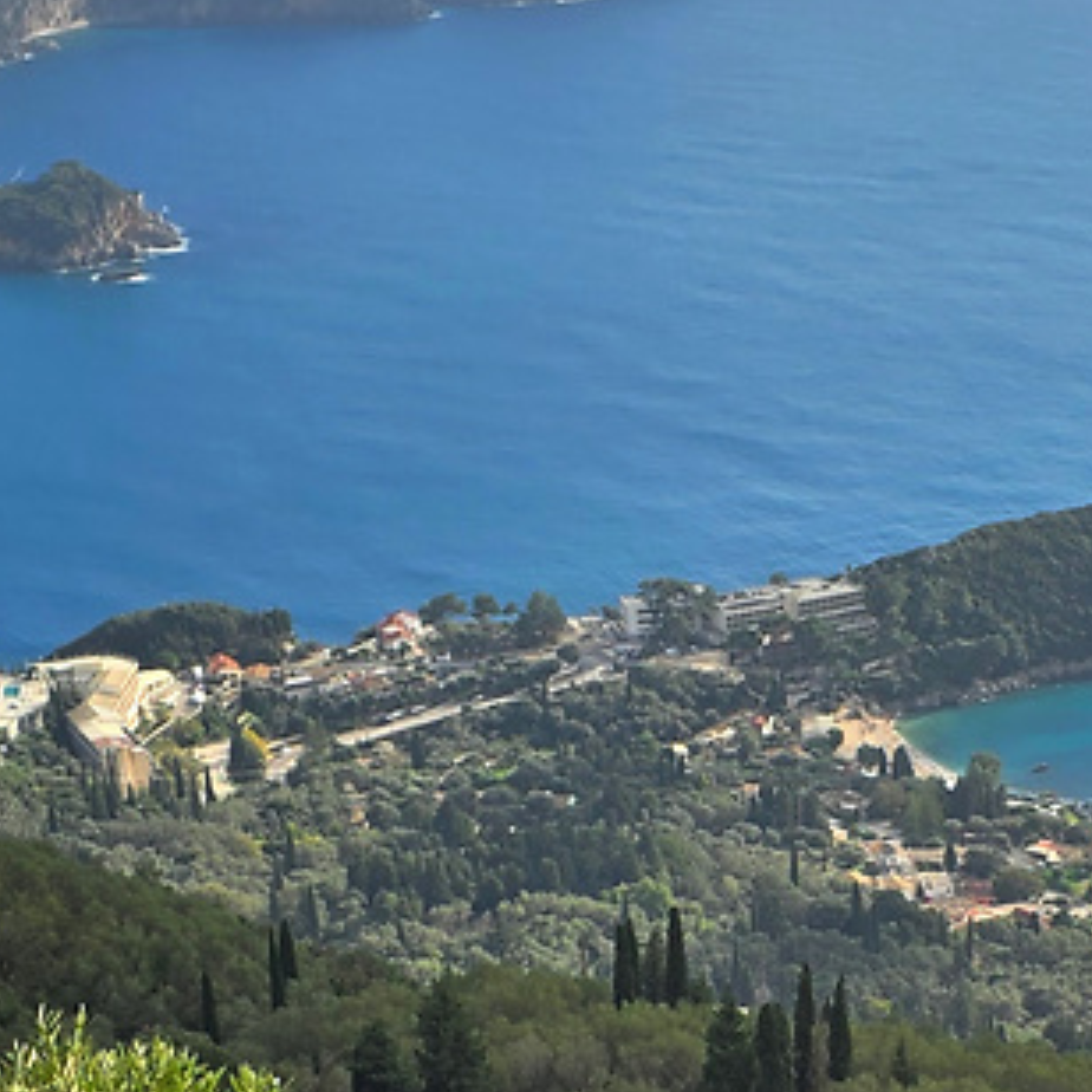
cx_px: 872
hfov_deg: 18.1
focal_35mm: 95
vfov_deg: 17.1
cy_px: 1443
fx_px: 3391
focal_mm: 6.3
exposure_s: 1/892
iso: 12
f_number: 1.7
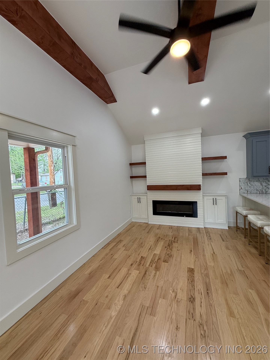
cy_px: 180
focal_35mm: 14
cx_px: 135
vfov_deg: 102.1
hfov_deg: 85.7
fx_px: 146
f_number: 2.2
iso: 125
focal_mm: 2.22
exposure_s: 1/120
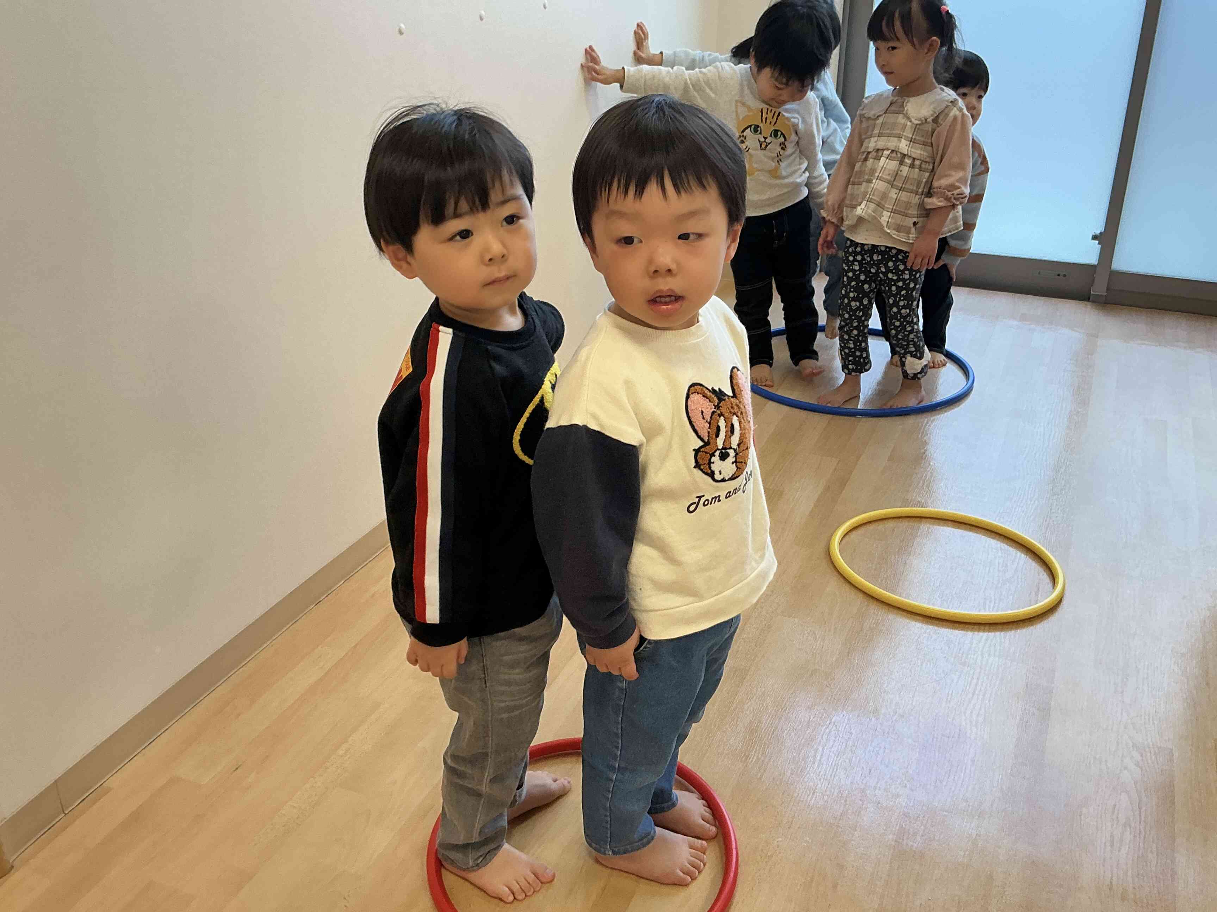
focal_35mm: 29
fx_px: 1020
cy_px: 456
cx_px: 608
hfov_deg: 61.7
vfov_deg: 48.2
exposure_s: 1/120
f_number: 1.8
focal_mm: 3
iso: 40
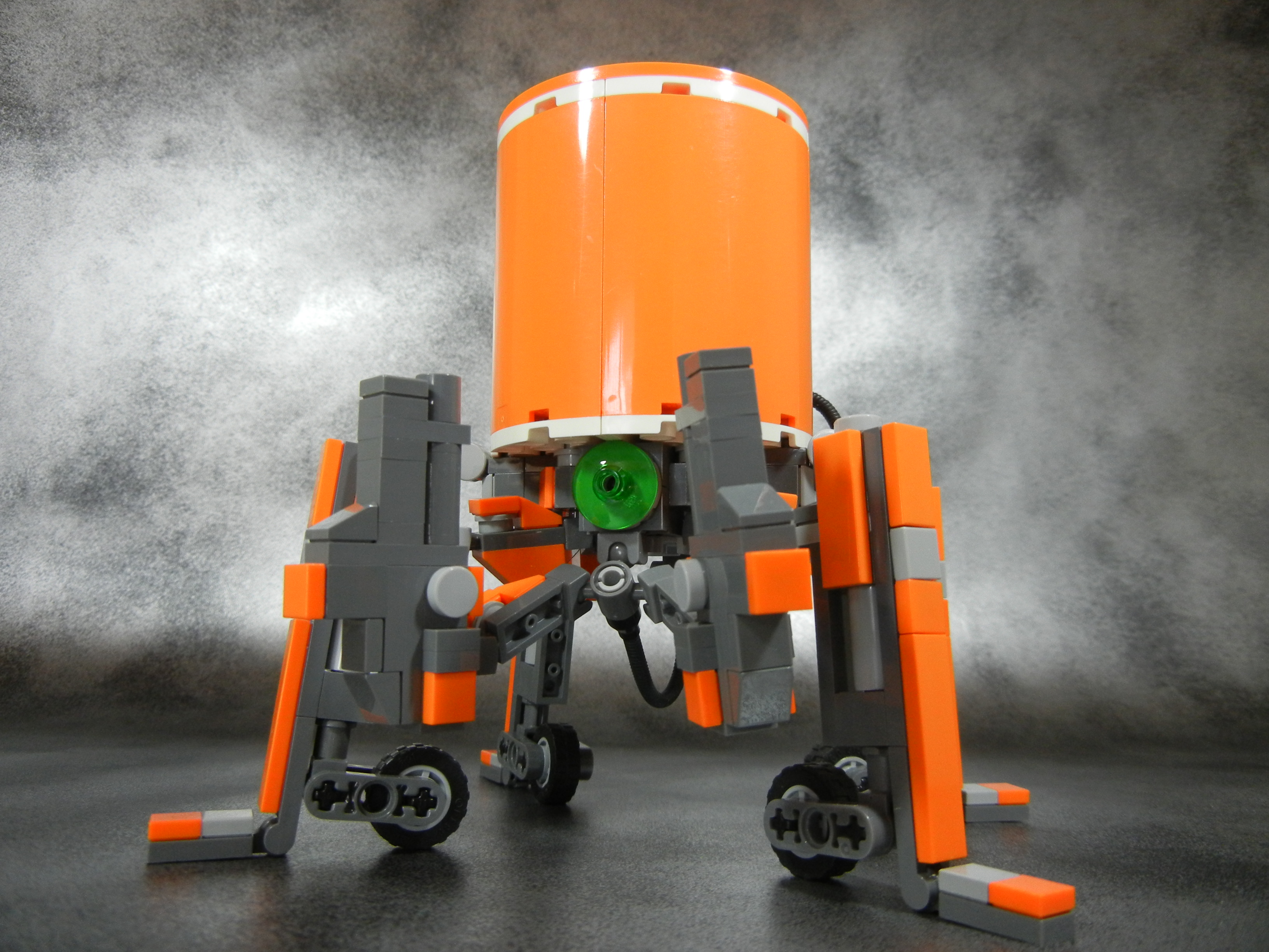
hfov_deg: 60.0
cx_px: 634
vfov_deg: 46.8
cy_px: 476
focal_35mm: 30
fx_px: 1100
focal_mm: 5.4
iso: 400
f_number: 3.5
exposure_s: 1/74.7
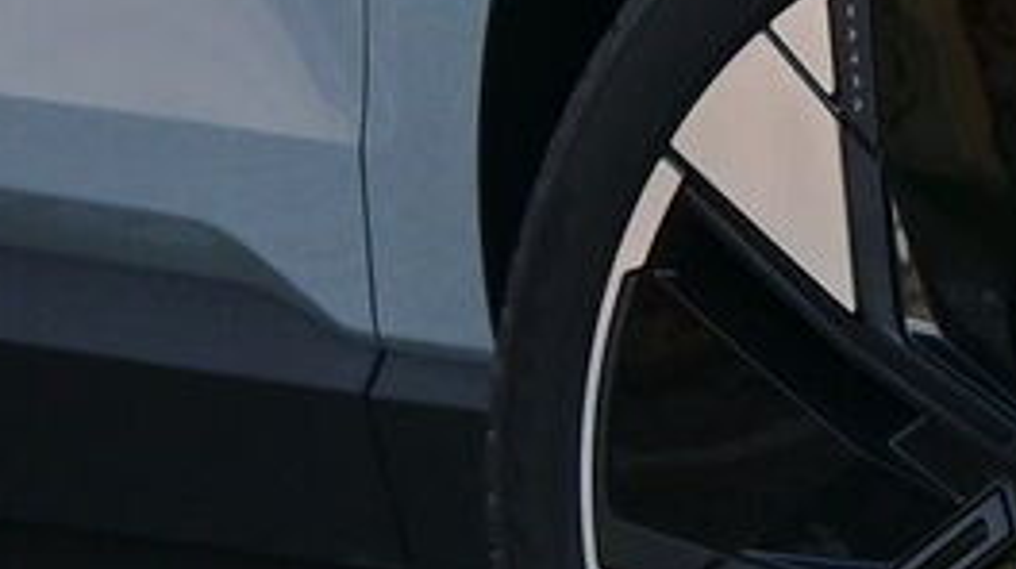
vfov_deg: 2.1
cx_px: 2983
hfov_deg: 3.7
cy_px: -277
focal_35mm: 572
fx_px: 15397
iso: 250
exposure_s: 1/100
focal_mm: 50
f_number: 6.3
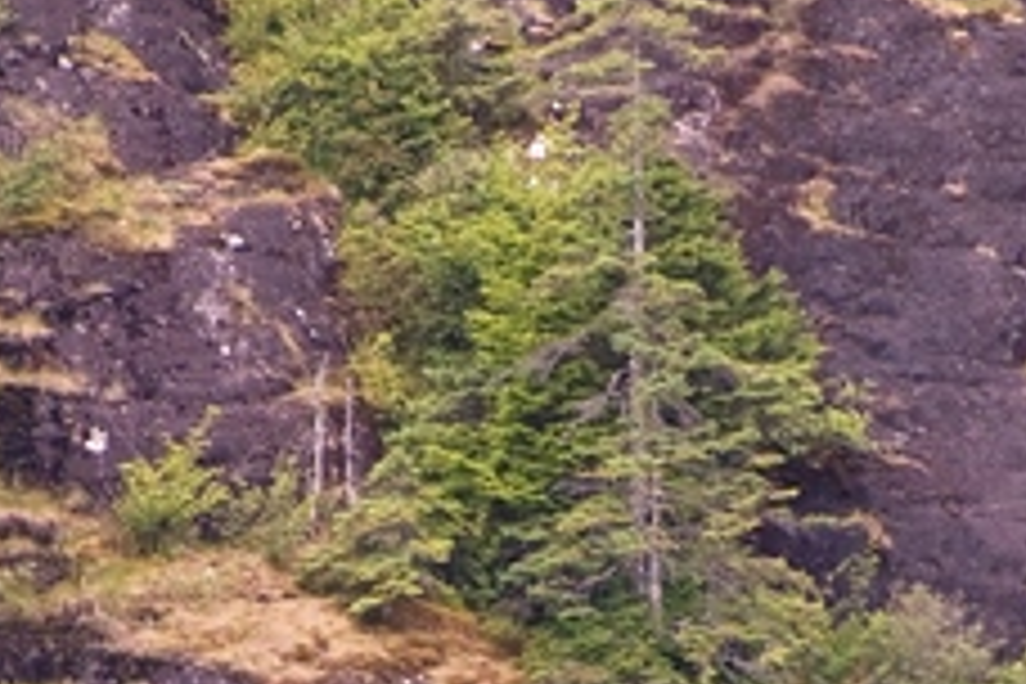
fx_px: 48076
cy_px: 778
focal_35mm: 1687
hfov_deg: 1.2
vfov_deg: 0.8
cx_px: 608
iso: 1250
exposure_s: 1/640
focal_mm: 300
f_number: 5.6
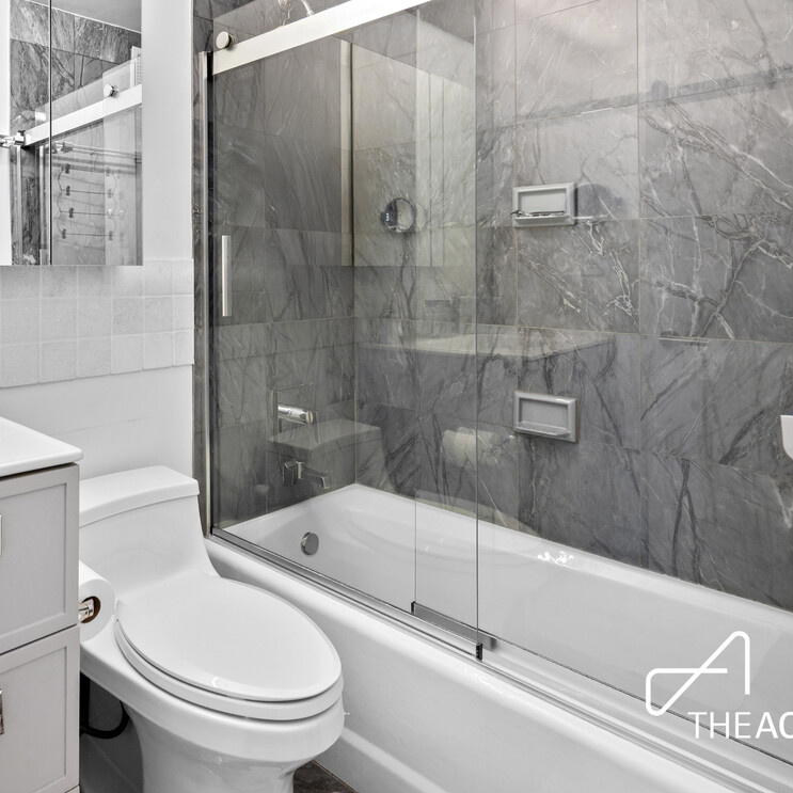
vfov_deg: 63.9
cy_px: 285
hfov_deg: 60.3
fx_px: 622
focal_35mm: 24
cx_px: 169
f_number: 11
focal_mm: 14
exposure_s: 1/1.25
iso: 320
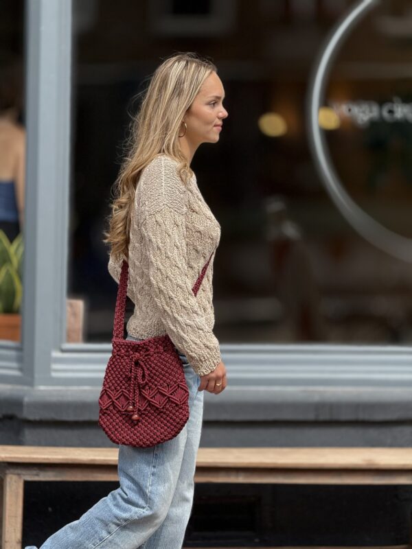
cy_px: 274
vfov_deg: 16.4
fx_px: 1904
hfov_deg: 12.3
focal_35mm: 120
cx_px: 206
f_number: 2.8
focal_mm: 15.66
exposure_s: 1/407
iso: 64
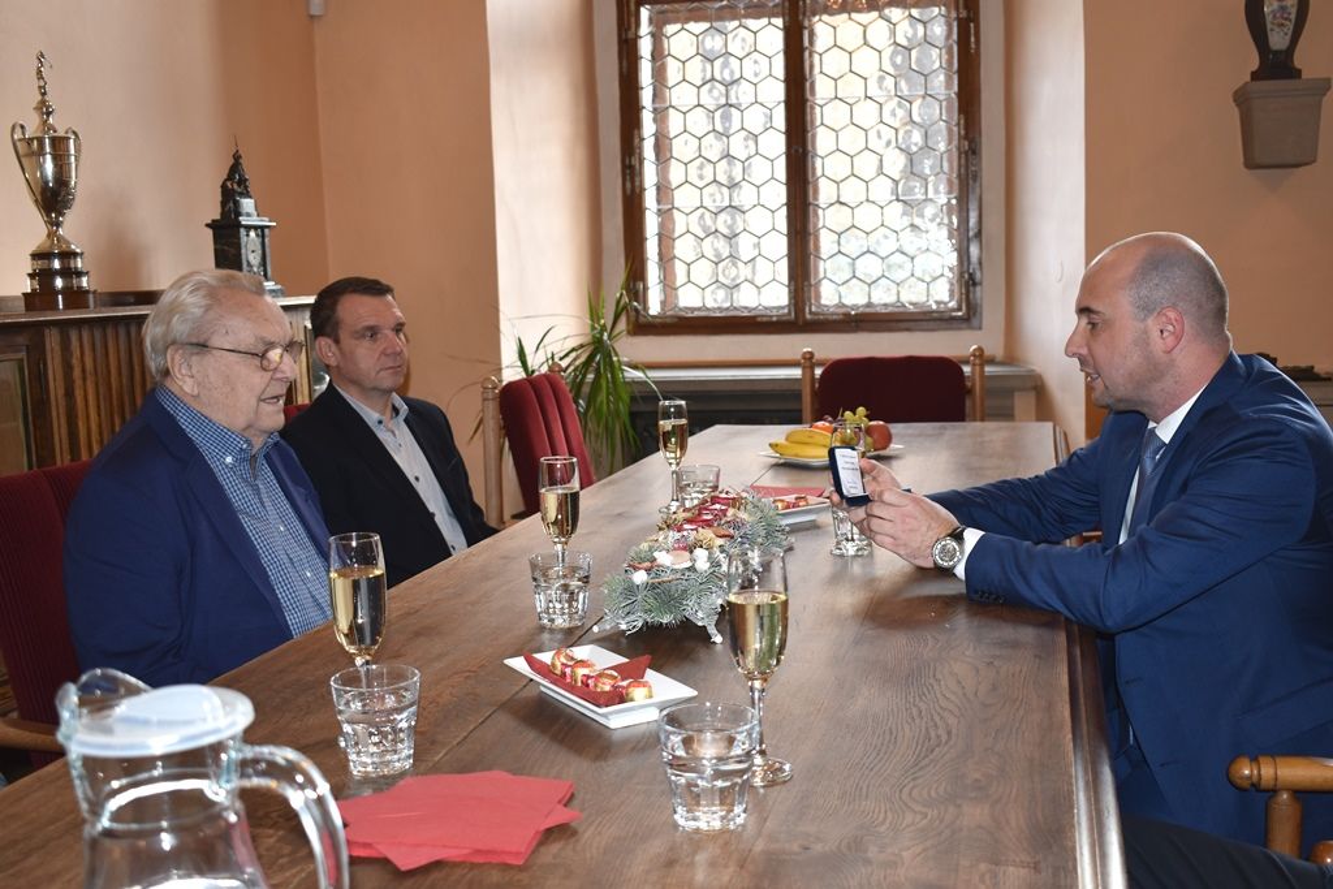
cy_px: 444
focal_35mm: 38
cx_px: 666
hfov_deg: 51.3
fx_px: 1389
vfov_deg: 35.5
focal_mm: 25
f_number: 4
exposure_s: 1/60
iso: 360
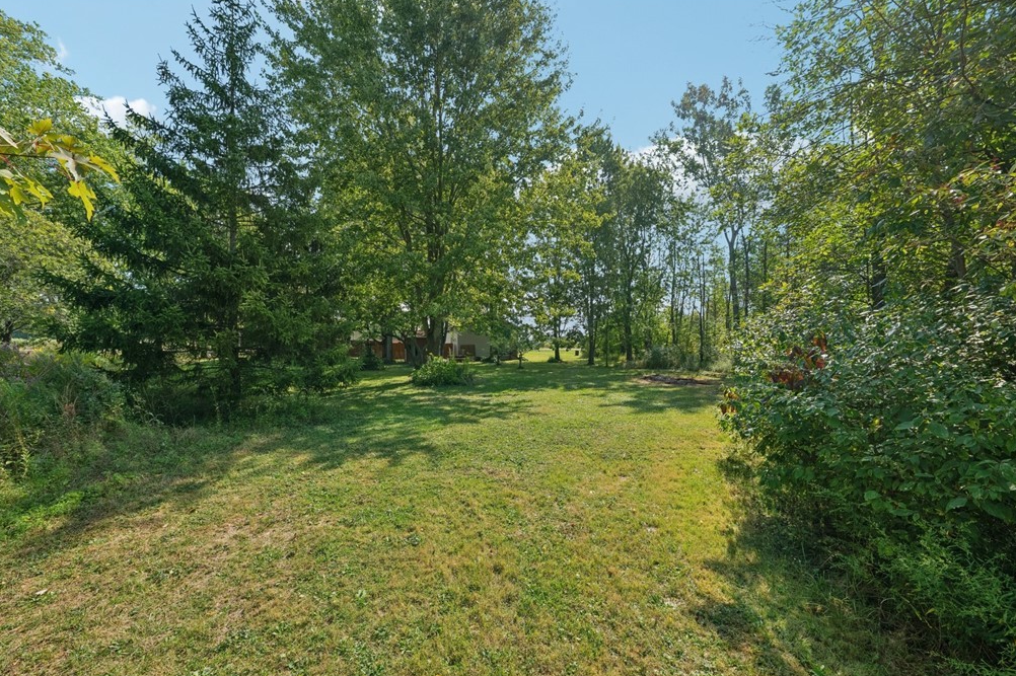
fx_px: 367
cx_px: 500
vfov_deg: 85.3
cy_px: 357
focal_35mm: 13
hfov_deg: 108.3
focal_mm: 12
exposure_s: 1/60
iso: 100
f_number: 9
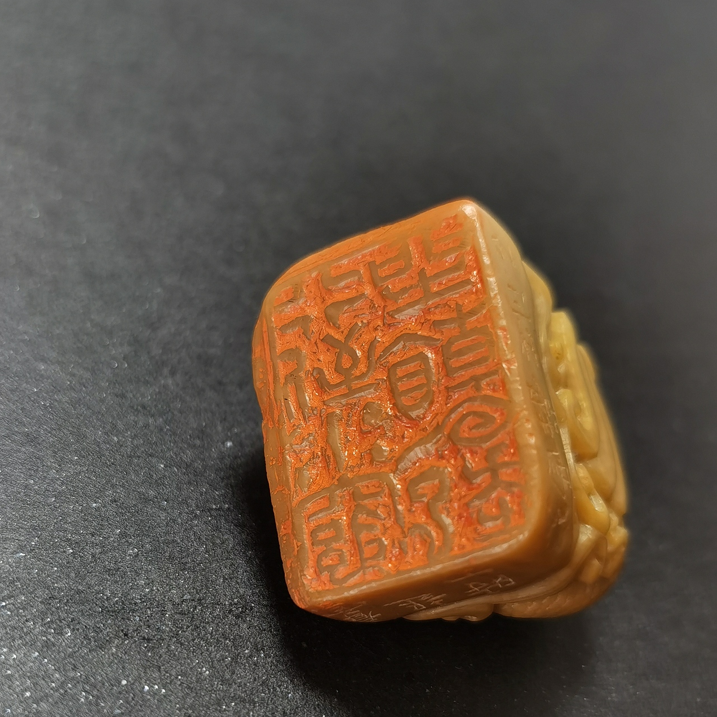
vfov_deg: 33.2
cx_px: 359
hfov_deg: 33.4
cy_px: 461
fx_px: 1195
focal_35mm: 51
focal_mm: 5.56
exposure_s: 1/50
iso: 160
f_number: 1.6
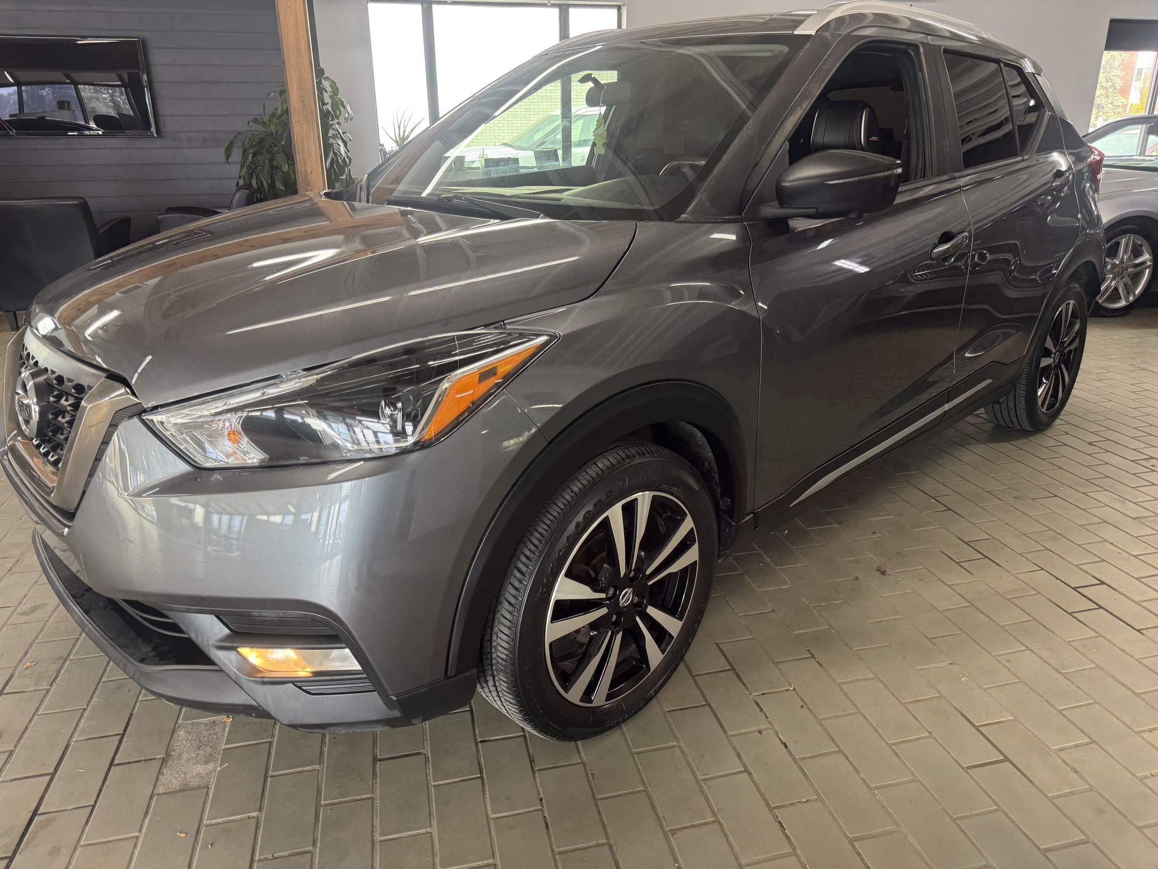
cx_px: 579
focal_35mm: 24
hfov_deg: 71.6
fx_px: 803
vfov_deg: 56.8
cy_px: 434
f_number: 1.78
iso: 125
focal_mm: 6.76
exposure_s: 1/120
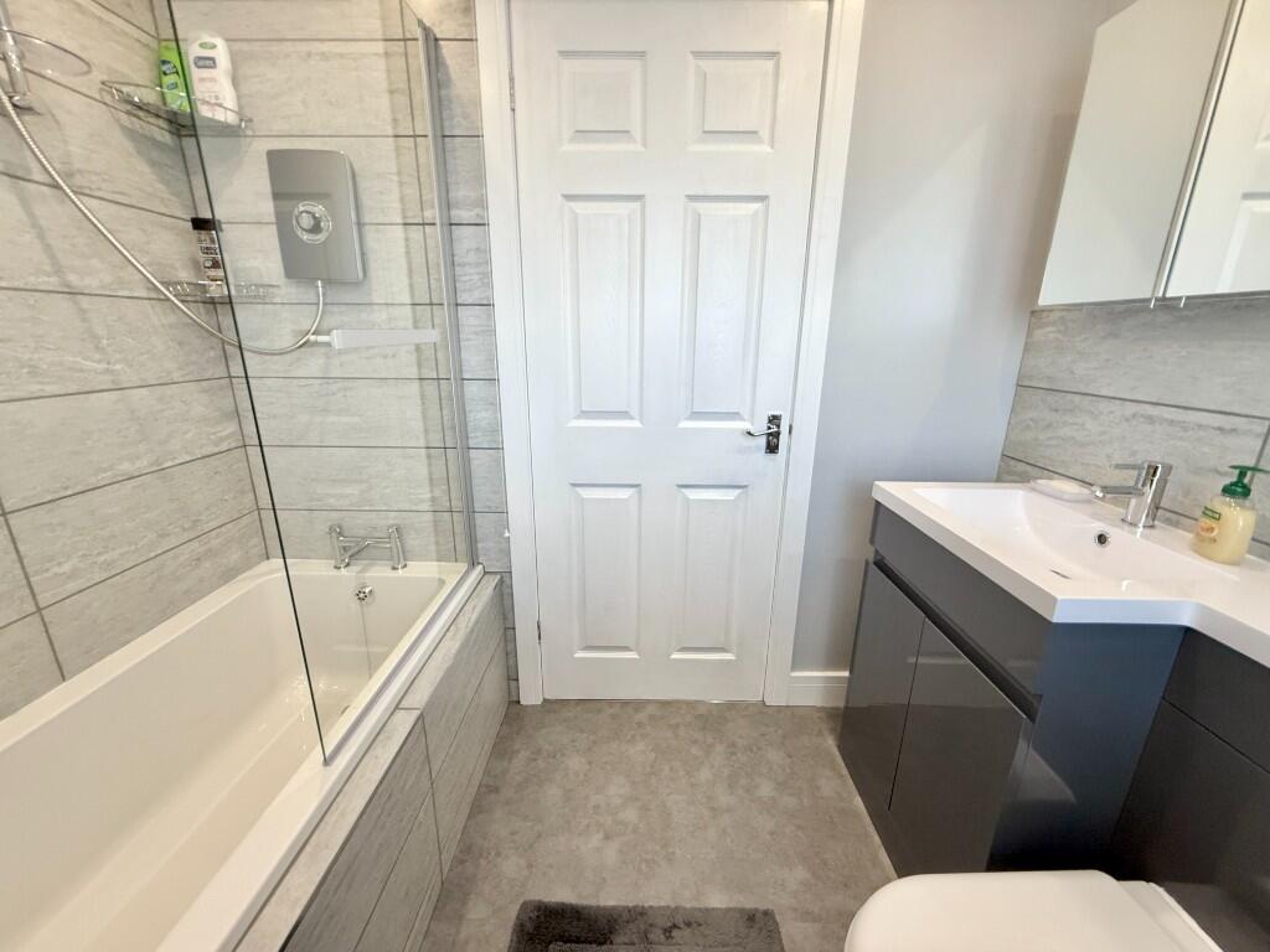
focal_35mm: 14
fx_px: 514
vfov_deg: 85.7
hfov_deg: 102.1
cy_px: 476
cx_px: 635
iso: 320
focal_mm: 2.22
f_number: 2.2
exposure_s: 1/100
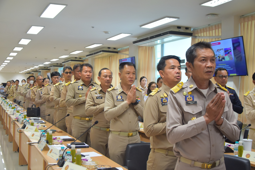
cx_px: 128
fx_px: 319
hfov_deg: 43.6
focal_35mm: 45
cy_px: 85
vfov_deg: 29.9
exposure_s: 1/160
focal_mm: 30
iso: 1600
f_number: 4.2
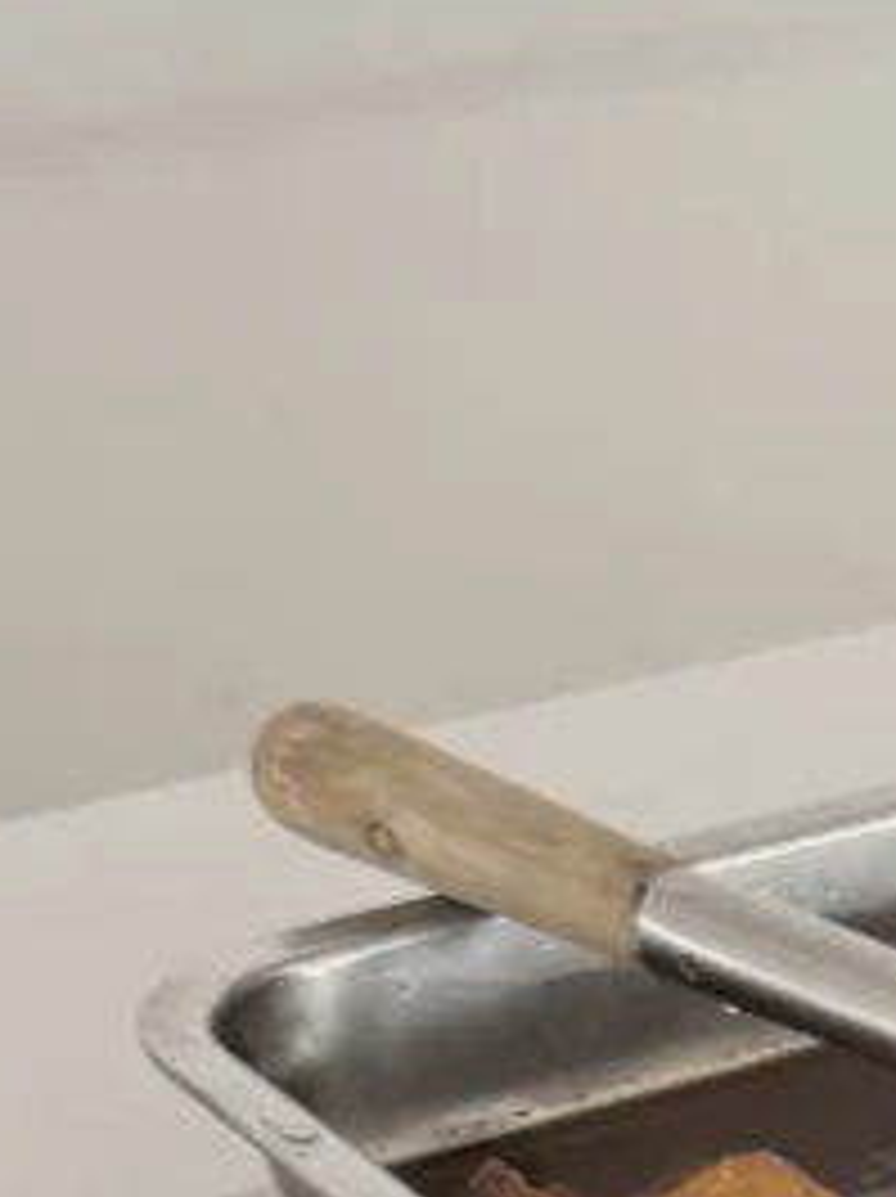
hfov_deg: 10.5
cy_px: 2102
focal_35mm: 130
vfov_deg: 13.7
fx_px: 4494
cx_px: 1742
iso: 125
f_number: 1.78
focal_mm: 6.76
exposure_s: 1/121
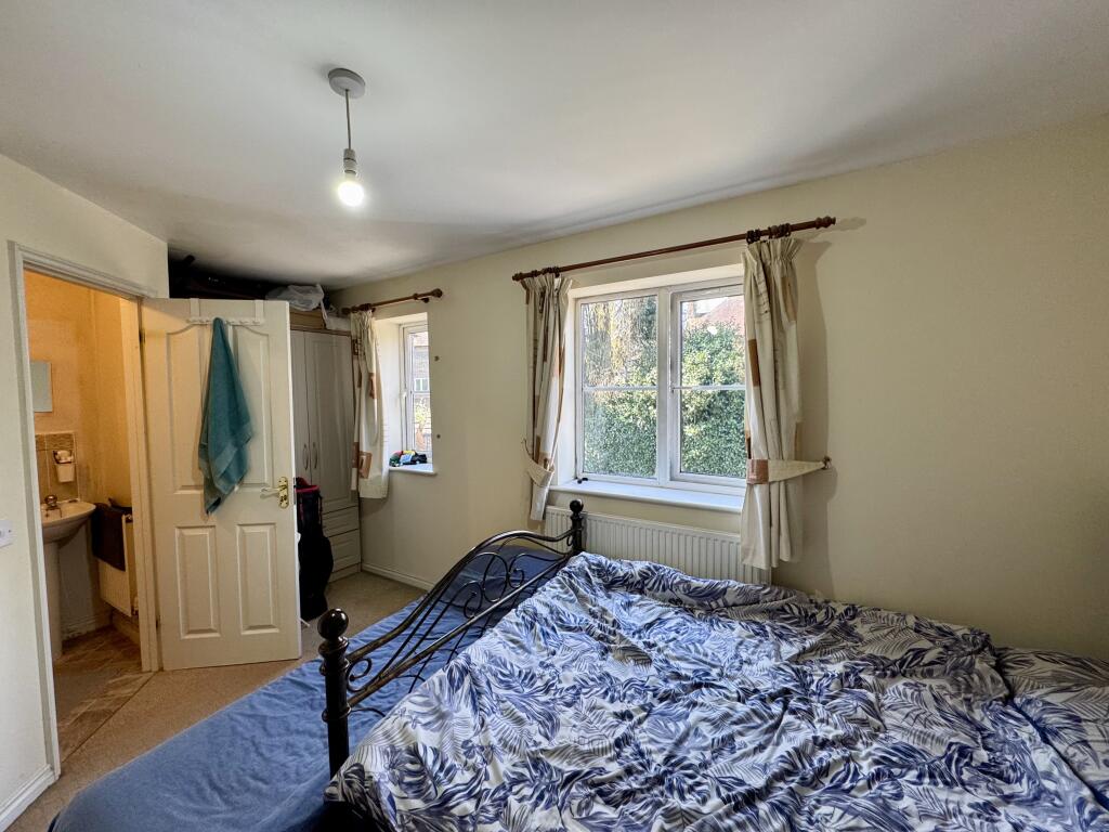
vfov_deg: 85.7
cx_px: 554
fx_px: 449
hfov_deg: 102.1
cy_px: 416
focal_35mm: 14
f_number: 2.2
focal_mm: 2.22
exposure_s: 1/100
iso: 160
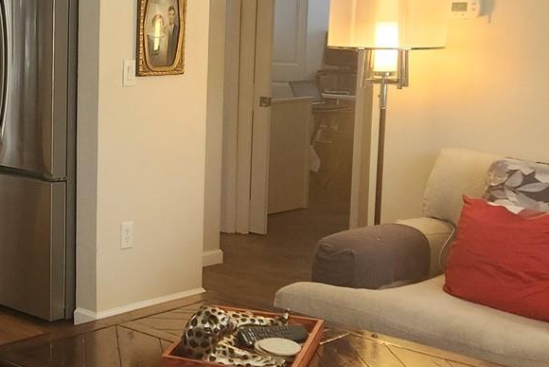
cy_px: 126
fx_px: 1007
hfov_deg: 27.6
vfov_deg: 20.6
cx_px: -71
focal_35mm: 66
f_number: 1.8
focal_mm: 5.4
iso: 500
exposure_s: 1/120
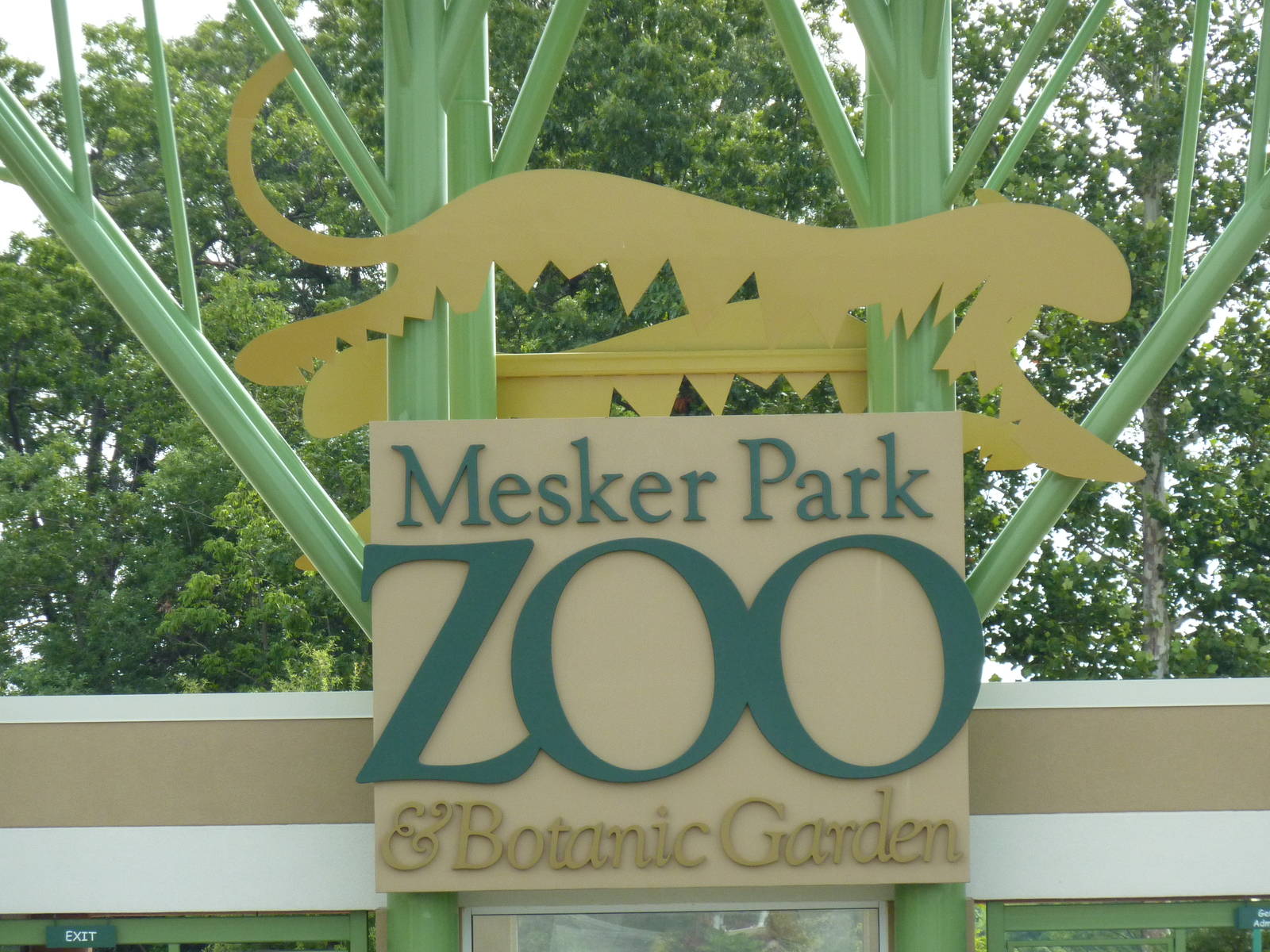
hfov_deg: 11.7
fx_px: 6200
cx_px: 635
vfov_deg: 8.8
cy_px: 476
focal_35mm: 169
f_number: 4.5
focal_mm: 27.8
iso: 250
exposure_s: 1/500
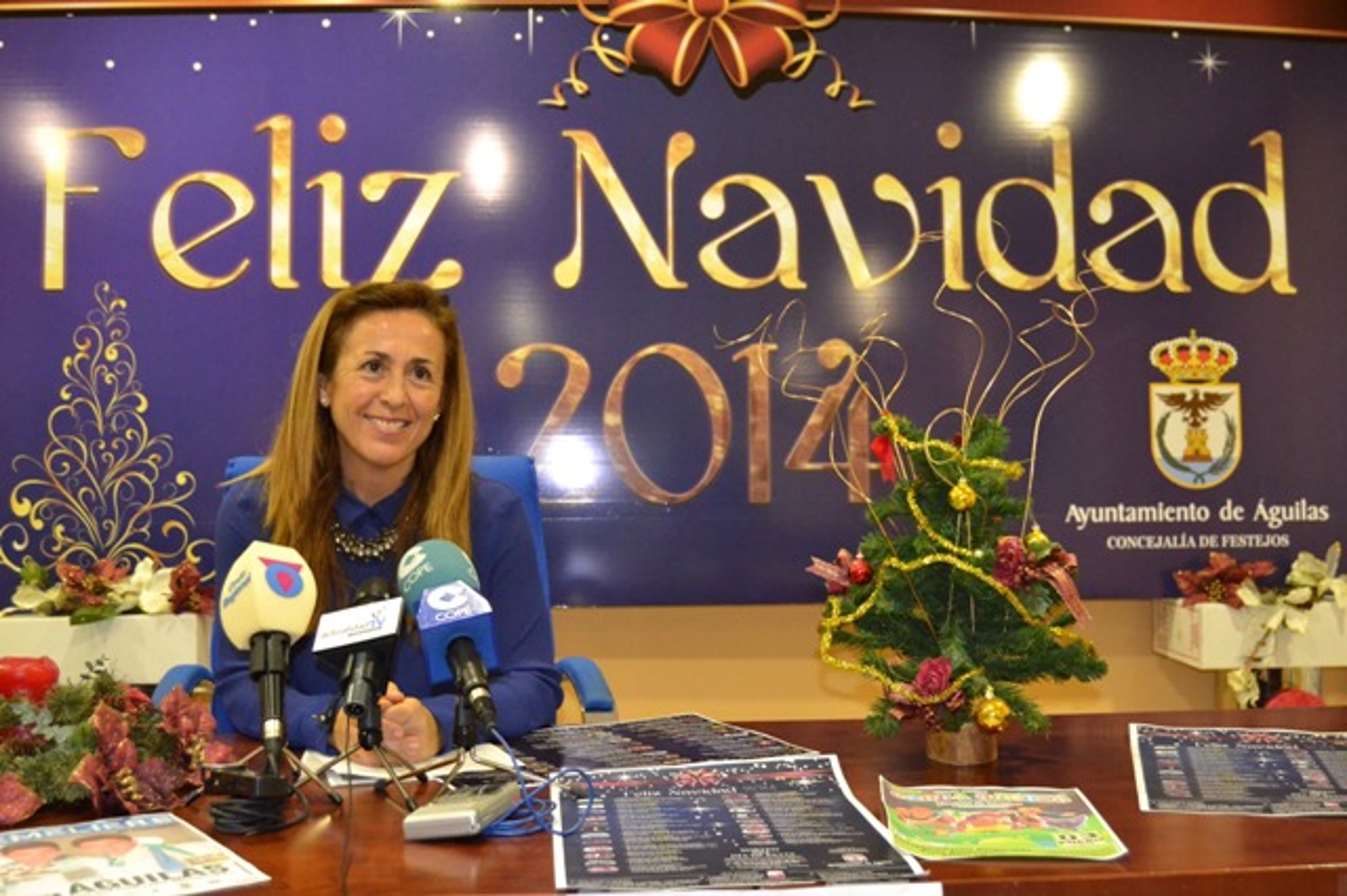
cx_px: 674
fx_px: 1571
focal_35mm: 42
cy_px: 448
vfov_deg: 31.9
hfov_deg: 46.4
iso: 3200
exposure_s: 1/60
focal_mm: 28
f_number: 4
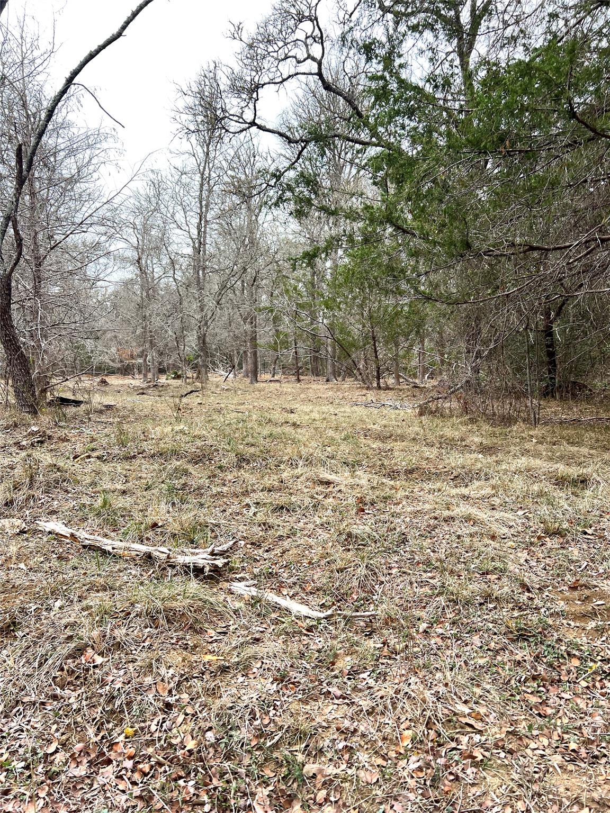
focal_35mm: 26
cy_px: 406
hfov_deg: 53.1
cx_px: 305
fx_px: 611
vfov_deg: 67.3
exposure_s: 1/769
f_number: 1.5
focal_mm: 5.7
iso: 50
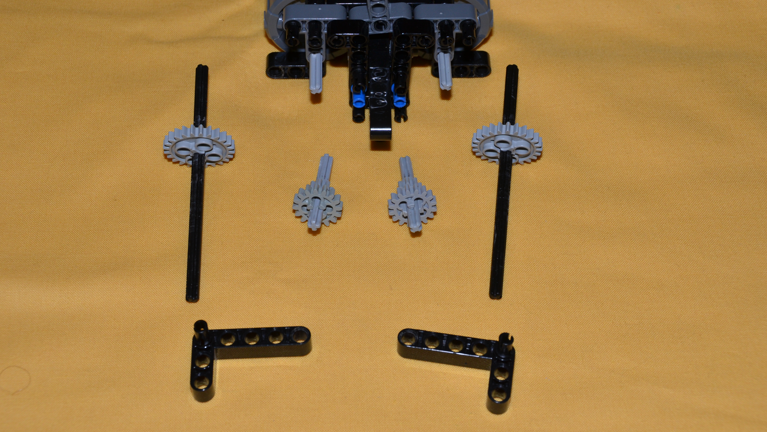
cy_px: 208
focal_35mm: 73
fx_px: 1485
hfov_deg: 29.0
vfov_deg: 16.5
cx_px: 385
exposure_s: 1/60
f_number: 9
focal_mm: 46
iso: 320
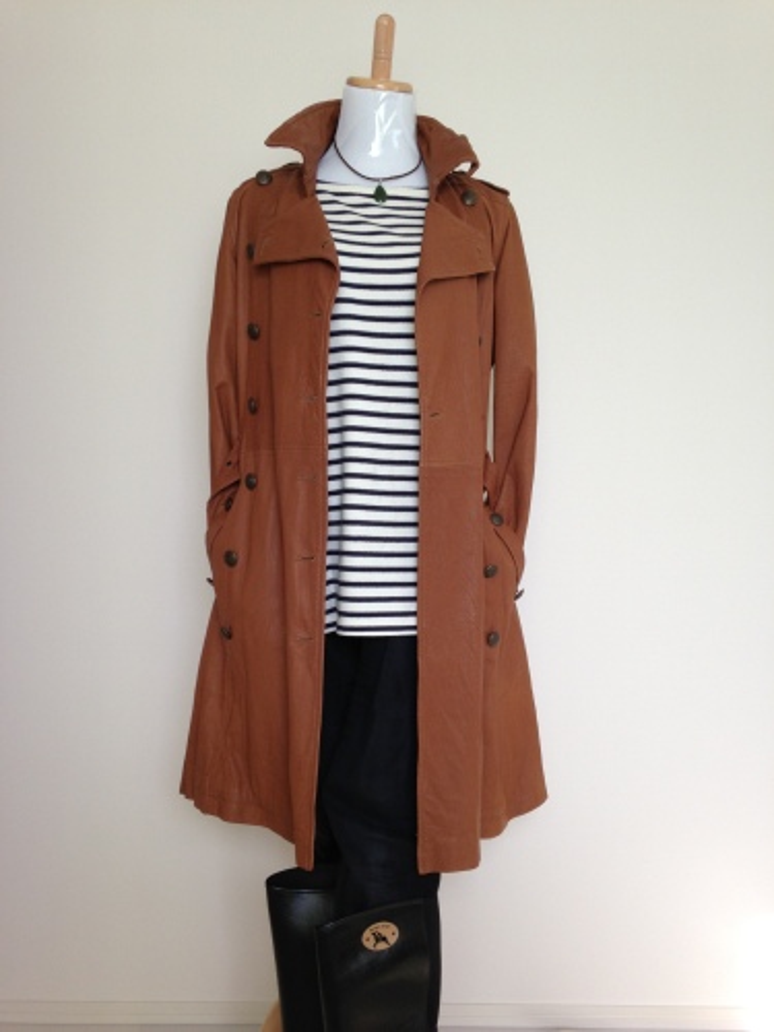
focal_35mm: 33
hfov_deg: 42.9
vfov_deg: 55.4
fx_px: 984
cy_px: 516
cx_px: 387
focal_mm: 4.13
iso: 64
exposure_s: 1/60
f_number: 2.4
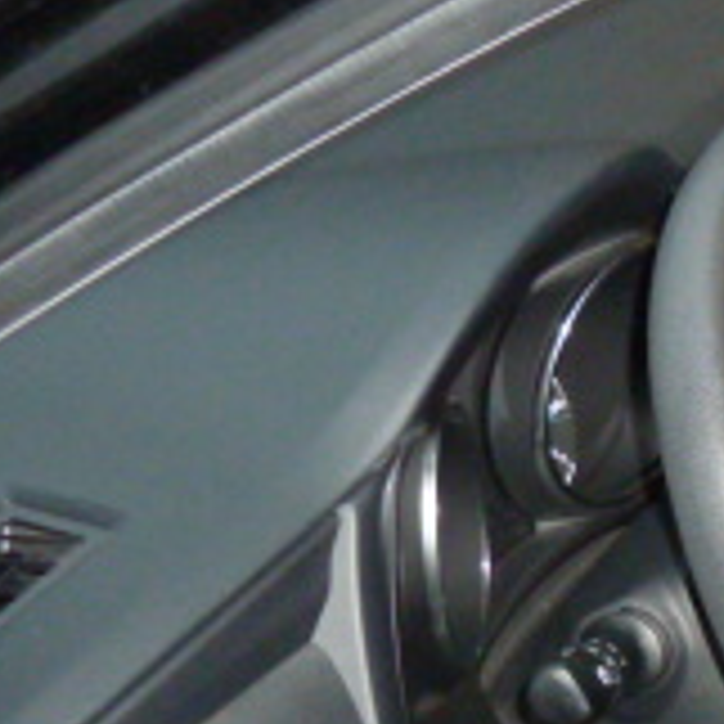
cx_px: 1340
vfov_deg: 18.7
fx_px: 2082
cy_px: 854
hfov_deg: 16.3
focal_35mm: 88
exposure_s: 1/30
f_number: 3.3
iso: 400
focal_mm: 4.1
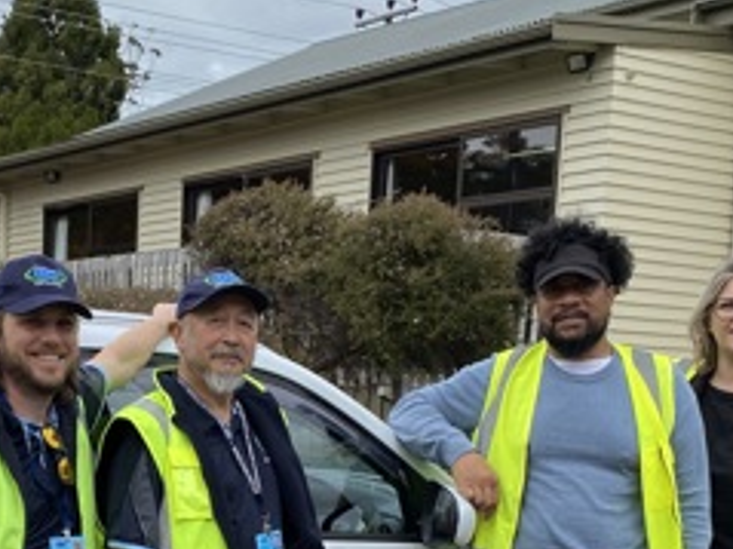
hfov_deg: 26.0
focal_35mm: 74
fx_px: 1566
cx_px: 166
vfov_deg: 19.0
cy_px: 629
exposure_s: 1/1504
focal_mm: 4.25
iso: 32
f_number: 1.8
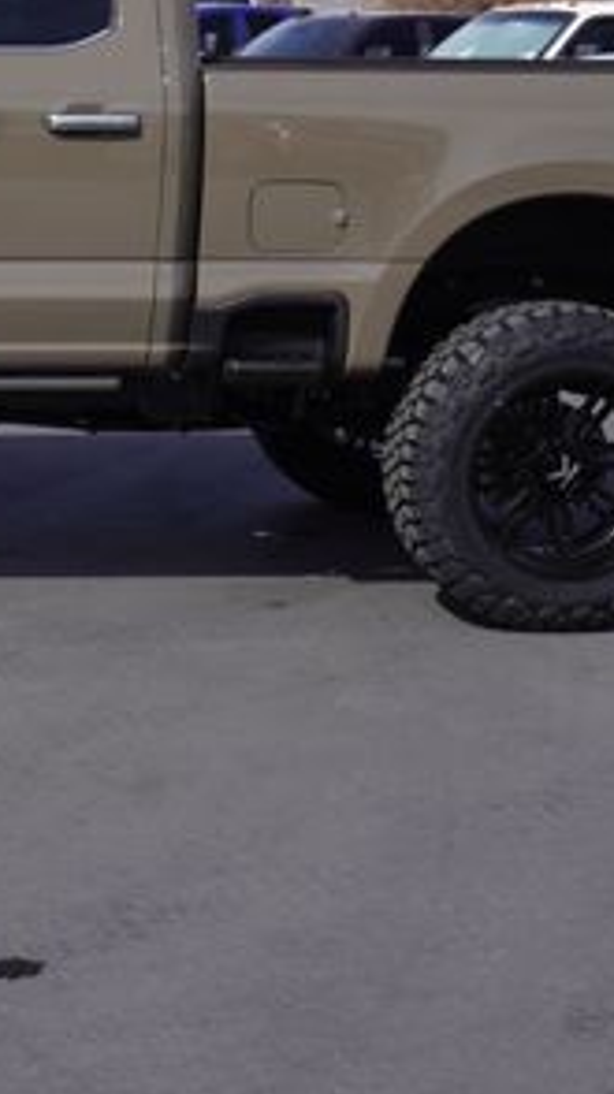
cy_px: 346
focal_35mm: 89
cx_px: -112
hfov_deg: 13.2
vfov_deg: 23.8
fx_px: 2580
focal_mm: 26
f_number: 11
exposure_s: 1/160
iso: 100
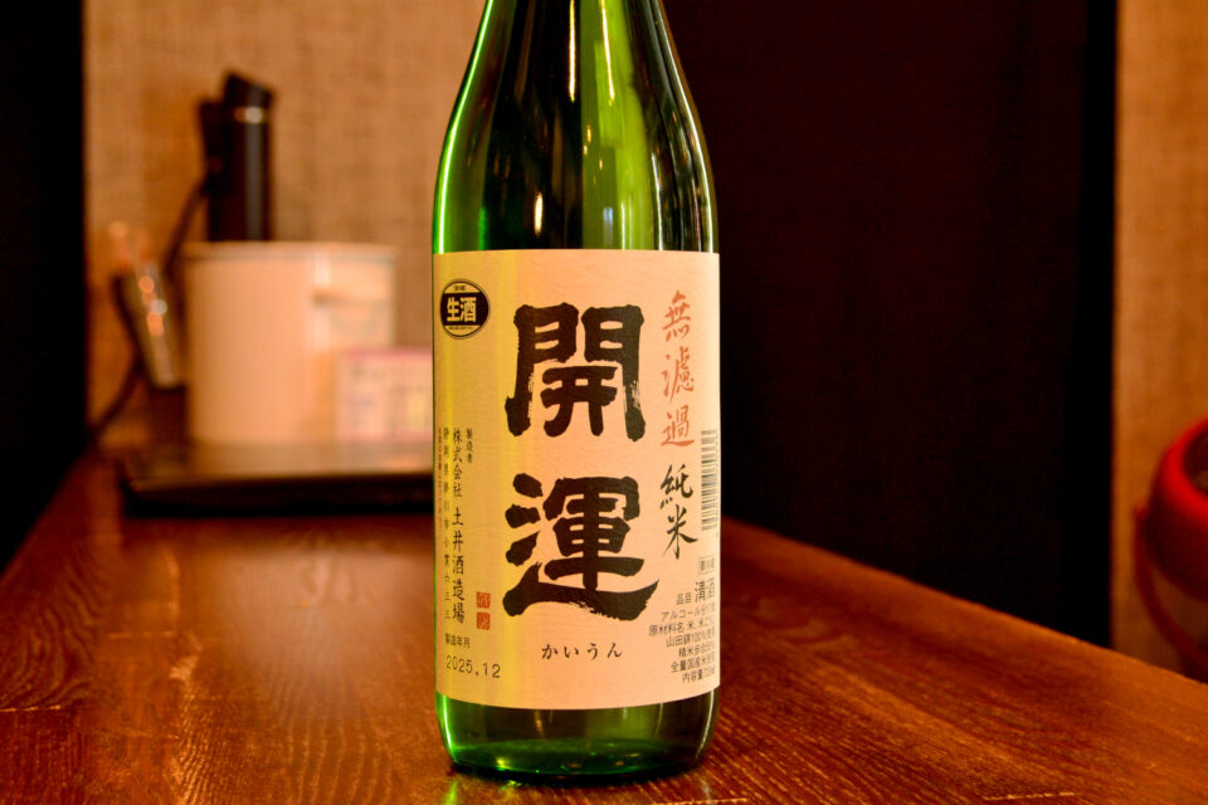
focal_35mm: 51
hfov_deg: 38.9
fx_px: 1711
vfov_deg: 26.5
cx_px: 604
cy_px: 402
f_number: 5
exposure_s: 1/30
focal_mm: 34
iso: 720
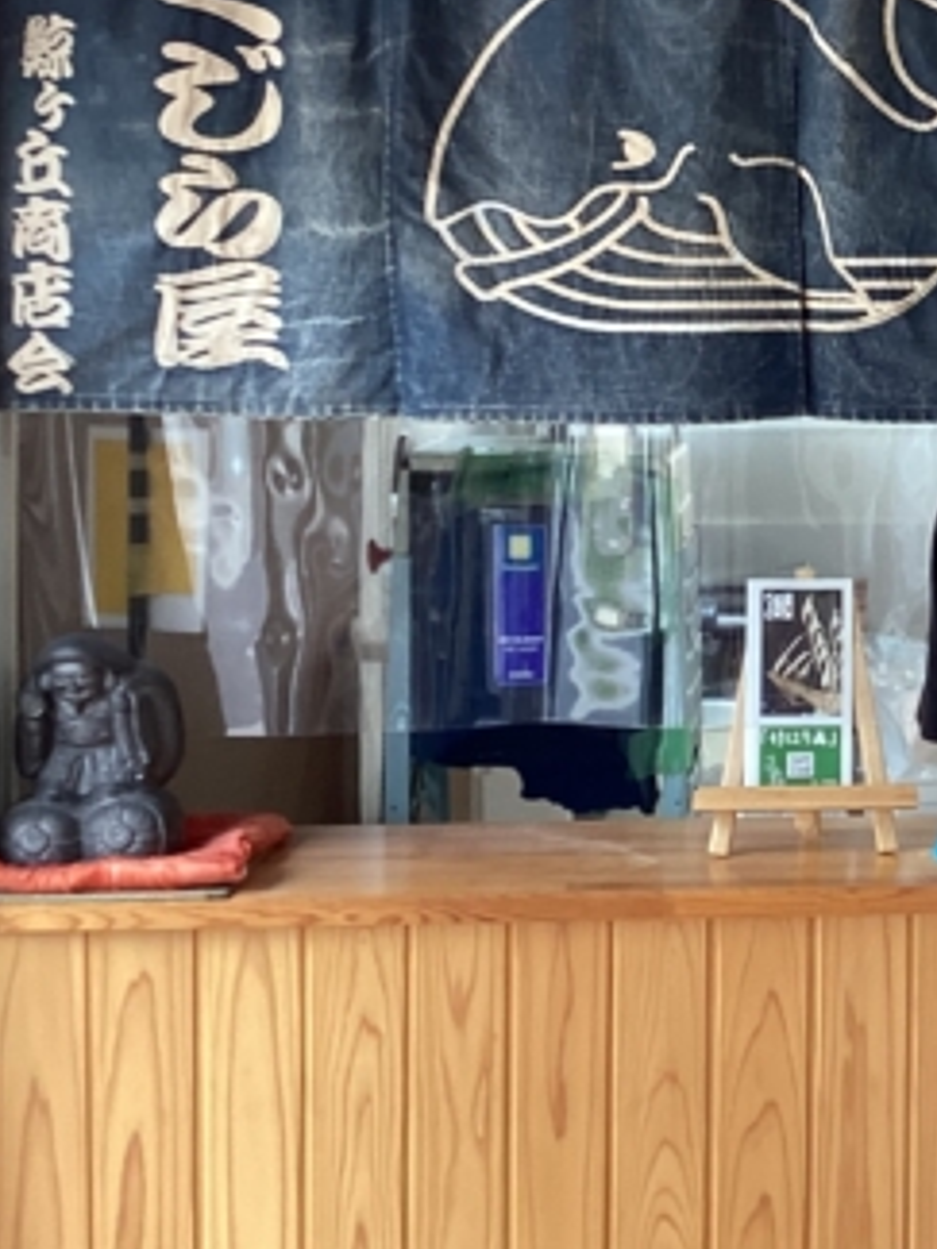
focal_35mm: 74
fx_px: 2671
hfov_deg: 18.8
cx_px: 1132
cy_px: 370
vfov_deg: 26.1
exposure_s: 1/50
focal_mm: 3.3
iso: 64
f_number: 2.4
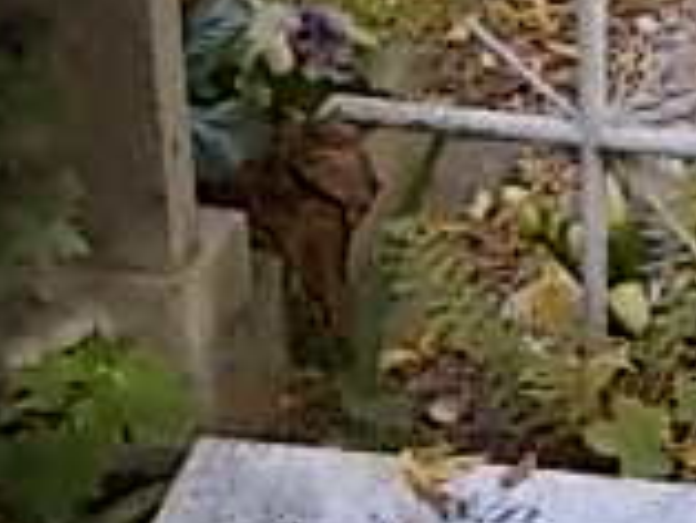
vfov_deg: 13.0
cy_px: 869
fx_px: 2133
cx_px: 377
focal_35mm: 106
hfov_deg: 18.5
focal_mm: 4.6
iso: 80
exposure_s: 1/100
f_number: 3.2
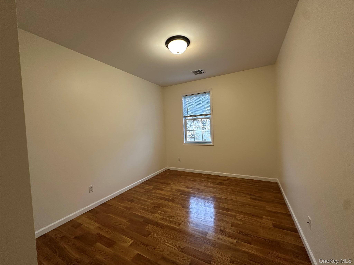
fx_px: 143
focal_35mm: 14
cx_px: 177
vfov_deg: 85.7
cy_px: 132
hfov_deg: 102.1
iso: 160
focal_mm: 2.22
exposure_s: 1/60
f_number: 2.2
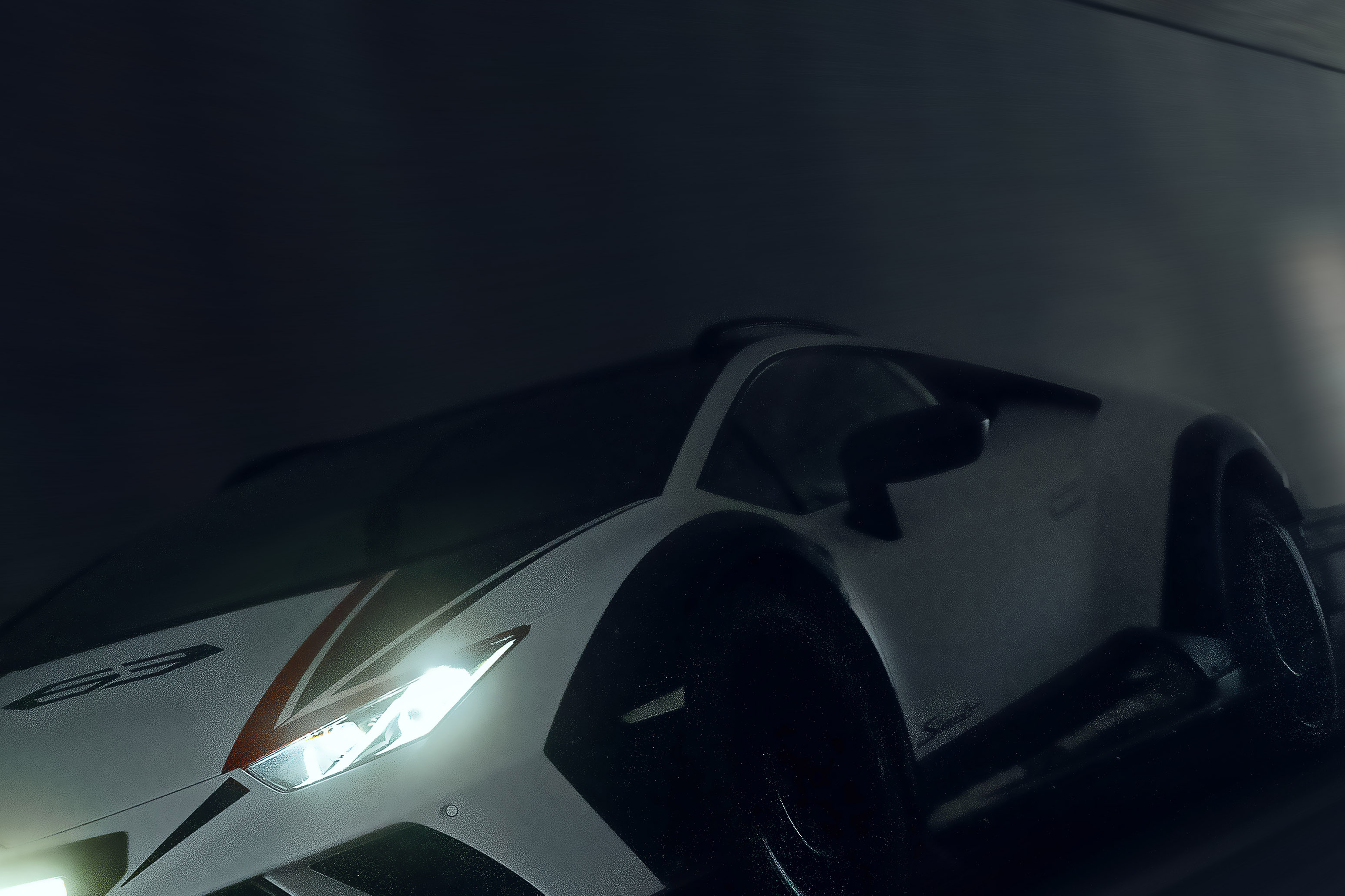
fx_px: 2989
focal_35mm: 80
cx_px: 721
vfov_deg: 16.6
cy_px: 946
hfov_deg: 25.4
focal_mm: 26
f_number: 4
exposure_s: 1/50
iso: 8000
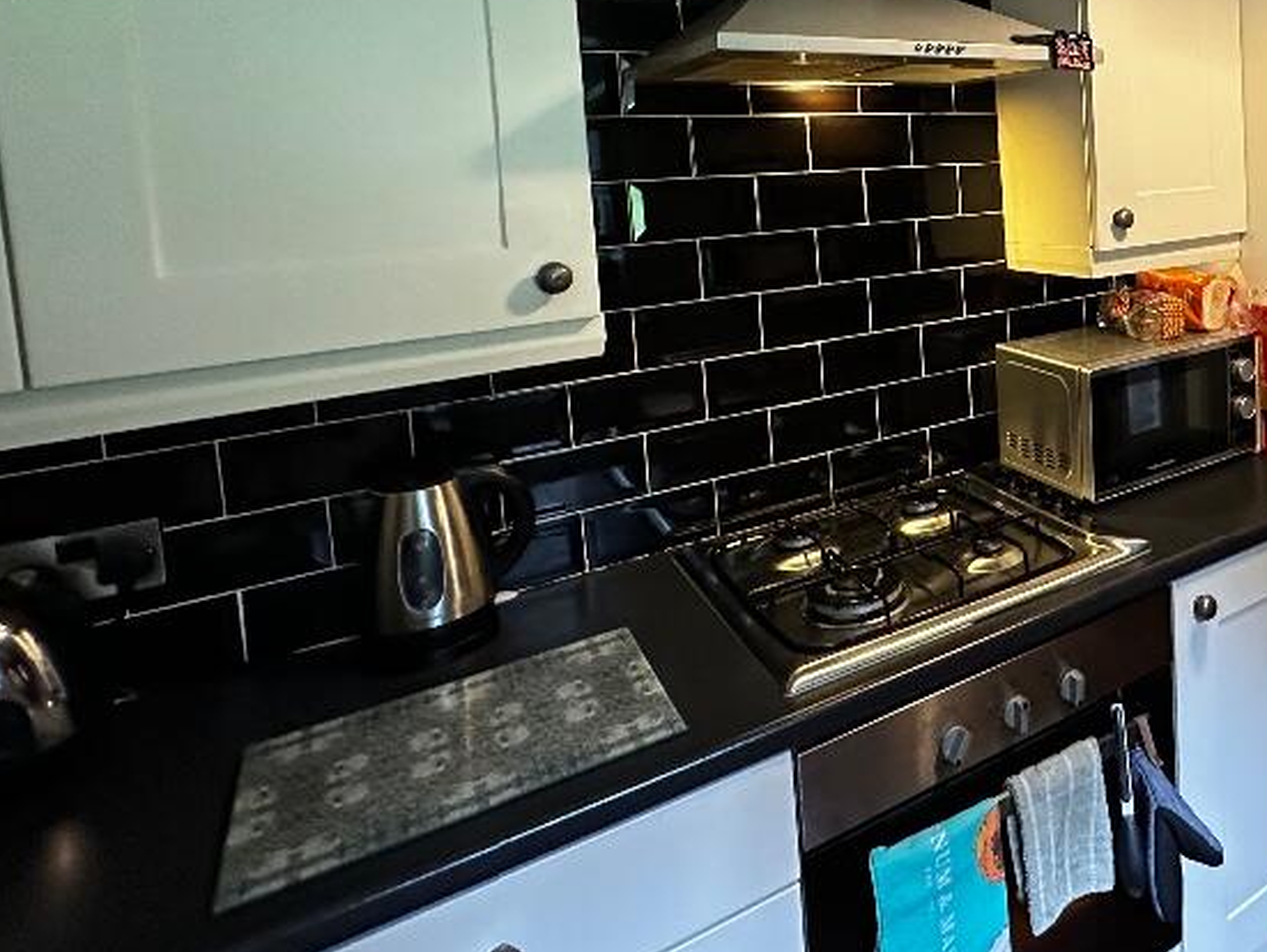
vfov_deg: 50.6
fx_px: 952
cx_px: 1078
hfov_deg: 59.8
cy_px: 223
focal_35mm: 26
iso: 500
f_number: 2.2
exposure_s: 1/50
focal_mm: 2.22
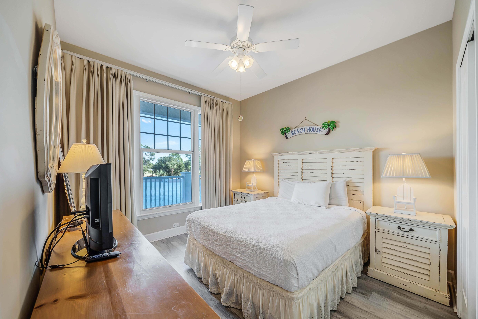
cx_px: 228
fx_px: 173
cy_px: 168
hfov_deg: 108.3
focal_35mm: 13
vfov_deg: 85.3
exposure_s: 1/20
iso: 100
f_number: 5.6
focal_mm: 12
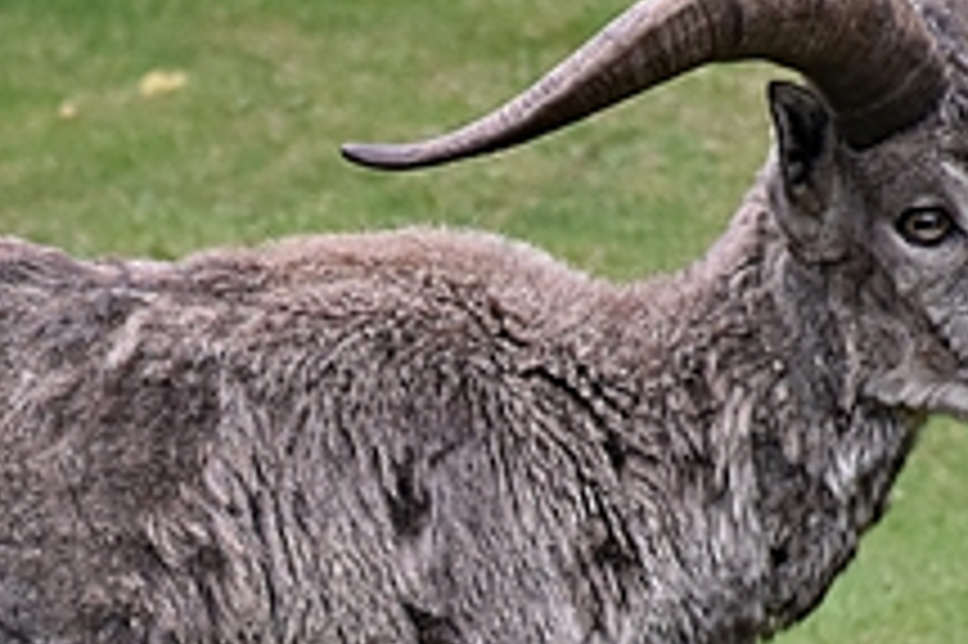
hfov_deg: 2.1
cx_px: 243
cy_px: 799
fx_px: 26921
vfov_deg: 1.4
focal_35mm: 1002
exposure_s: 1/640
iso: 800
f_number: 5.6
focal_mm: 140
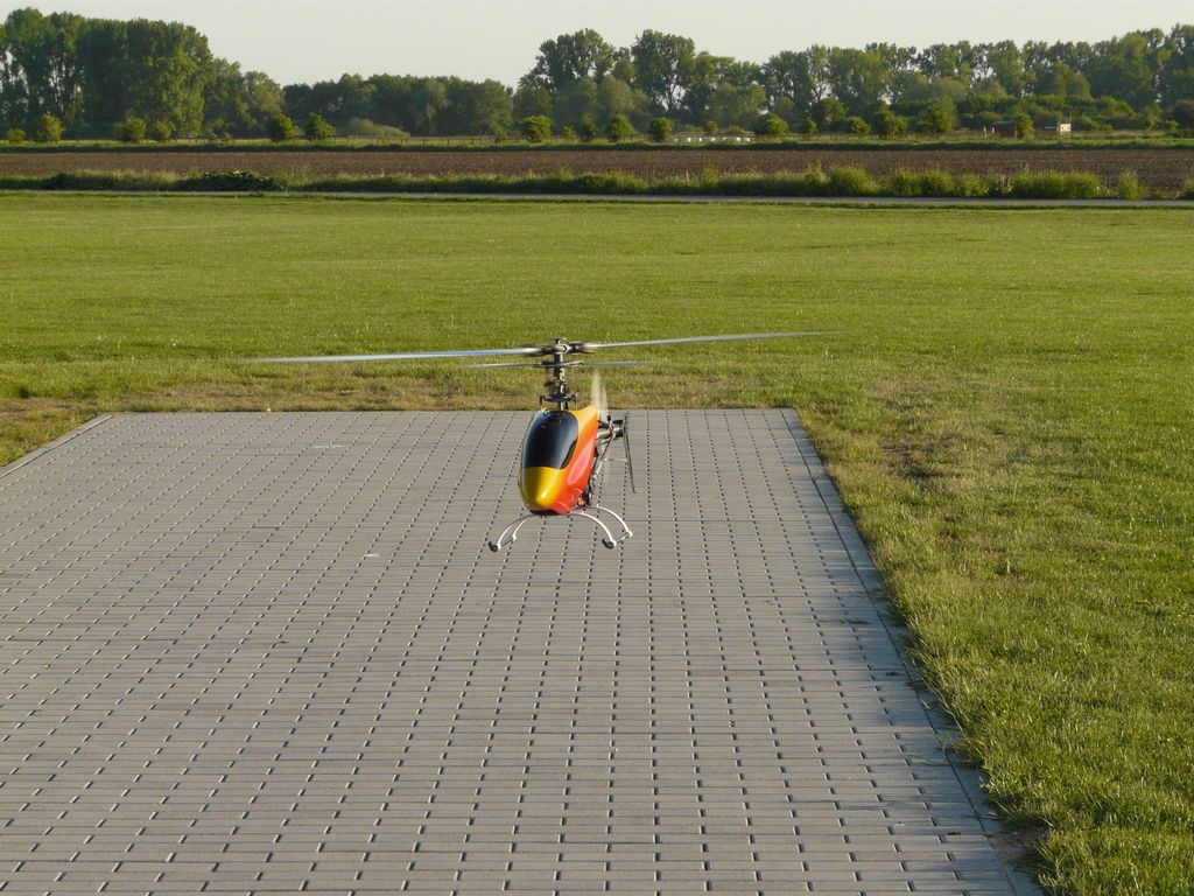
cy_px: 448
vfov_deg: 13.2
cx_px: 597
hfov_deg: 17.6
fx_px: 3863
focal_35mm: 112
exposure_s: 1/320
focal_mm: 18.3
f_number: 5.6
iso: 200
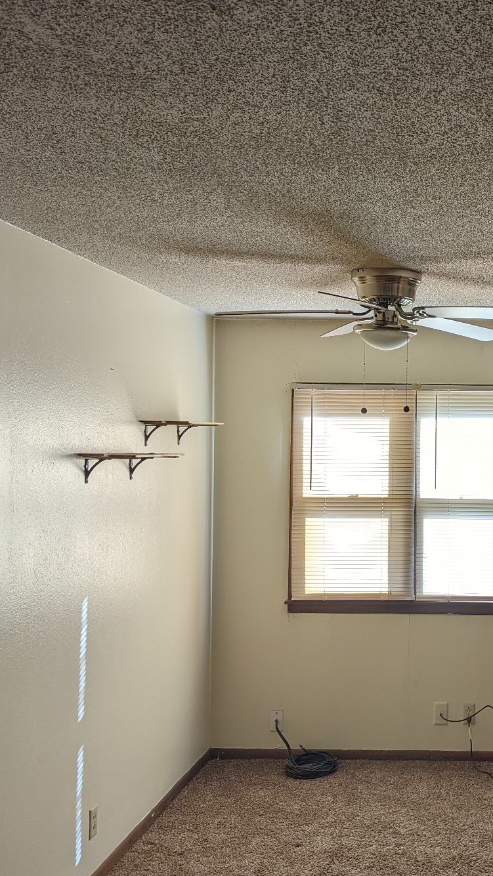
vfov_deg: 50.5
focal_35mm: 40
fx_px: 930
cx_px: 467
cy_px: 428
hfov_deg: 28.3
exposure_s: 1/164
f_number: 1.85
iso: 46
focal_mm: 6.81
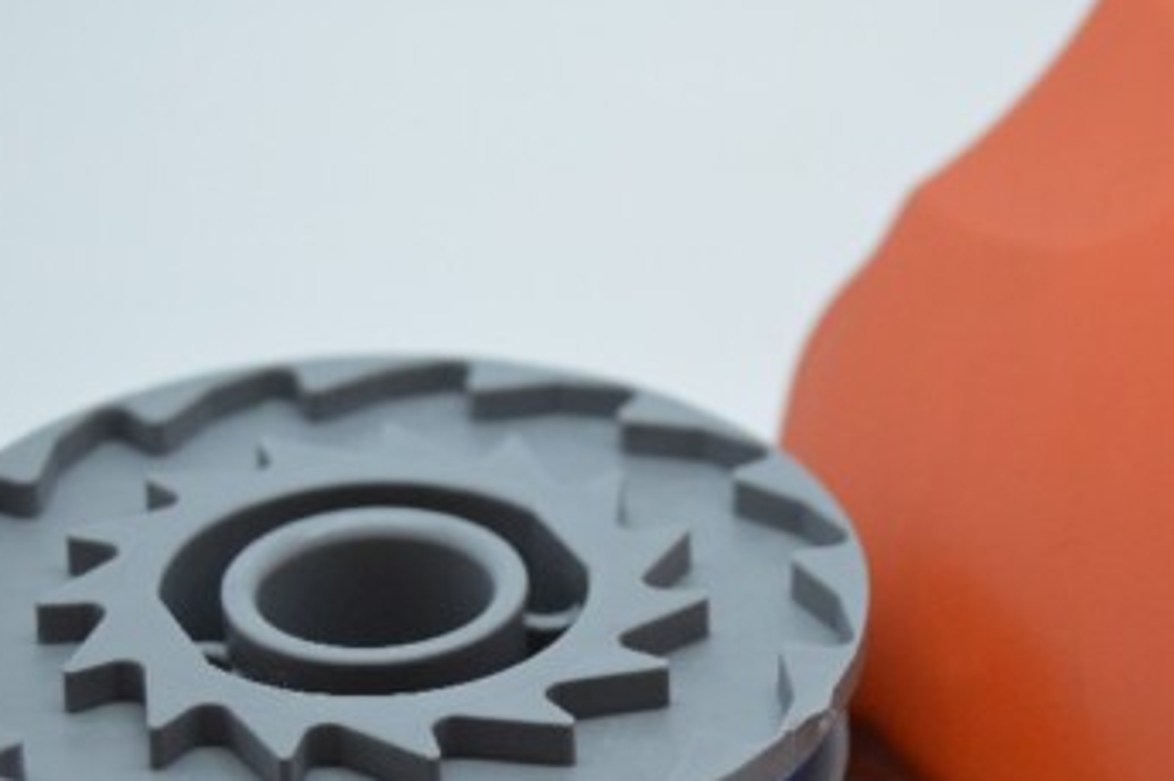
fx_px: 3683
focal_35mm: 113
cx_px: 932
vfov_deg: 12.1
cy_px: 517
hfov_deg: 18.0
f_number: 5
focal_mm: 36
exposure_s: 1/100
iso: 400
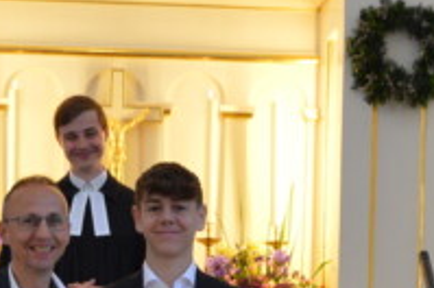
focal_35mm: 169
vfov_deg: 7.9
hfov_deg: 12.2
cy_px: 495
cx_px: 220
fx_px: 2034
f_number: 4
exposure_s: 1/30
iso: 400
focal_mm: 28
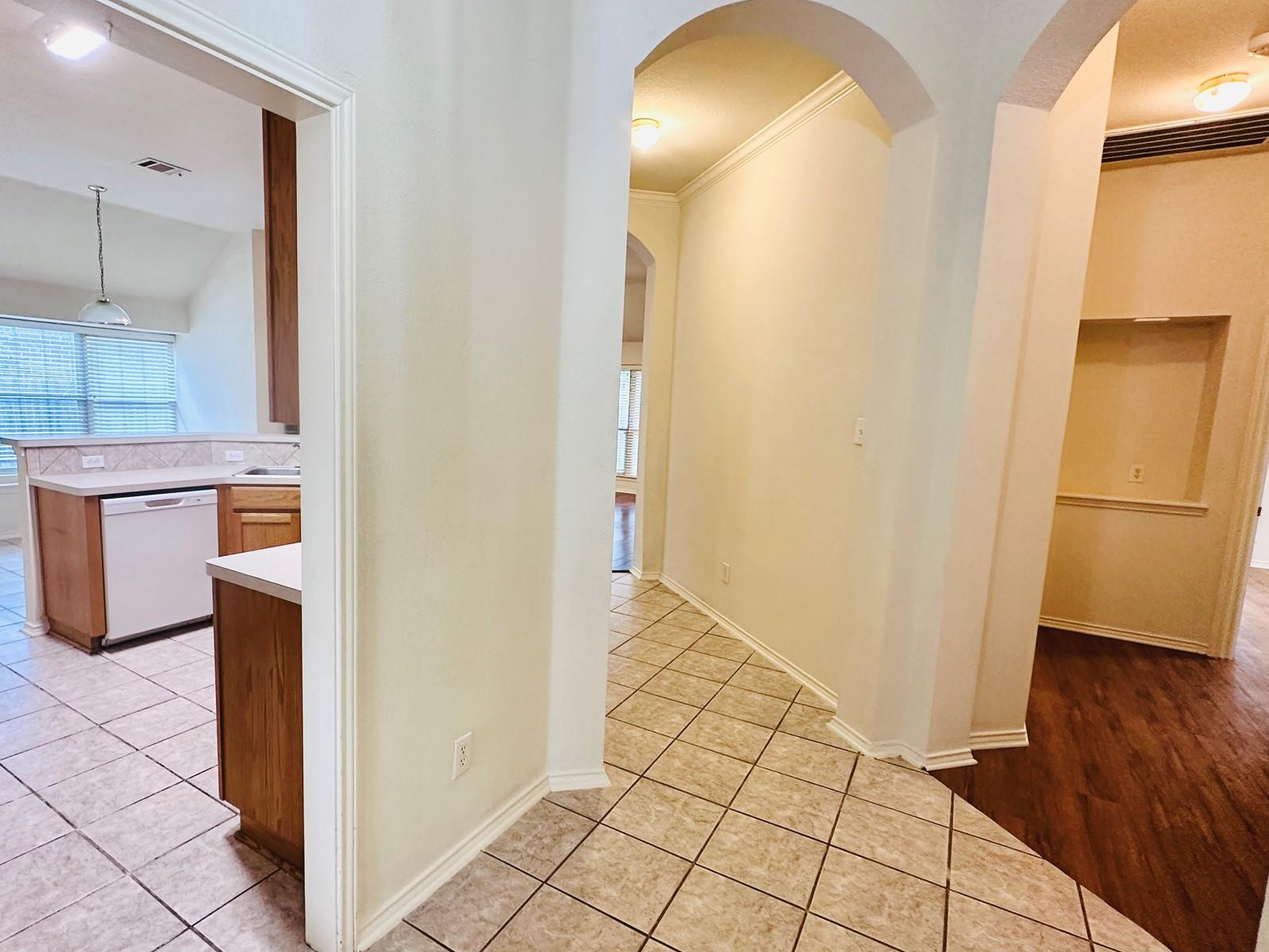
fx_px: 660
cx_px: 560
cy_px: 485
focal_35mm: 18
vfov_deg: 71.6
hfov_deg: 87.4
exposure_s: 1/60
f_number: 2.2
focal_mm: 2.22
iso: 250
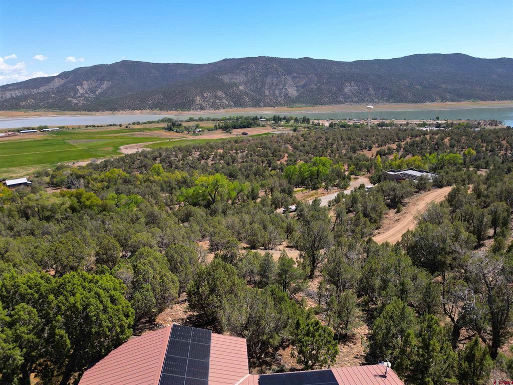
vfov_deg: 56.8
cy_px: 192
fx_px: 356
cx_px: 256
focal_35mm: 24
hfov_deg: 71.6
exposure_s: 1/80
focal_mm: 6.72
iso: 100
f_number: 1.7
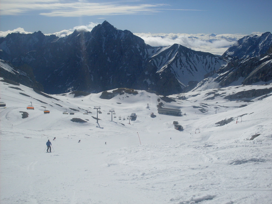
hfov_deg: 49.0
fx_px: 299
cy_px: 102
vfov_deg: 37.7
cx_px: 136
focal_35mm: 38
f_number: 8.4
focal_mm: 6.3
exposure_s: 1/1000
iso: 80
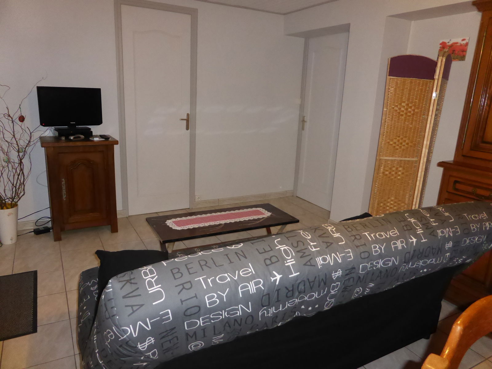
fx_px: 355
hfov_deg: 69.4
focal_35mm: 25
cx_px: 246
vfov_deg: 54.9
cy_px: 184
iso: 800
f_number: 3.3
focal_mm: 4.3
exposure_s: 1/60
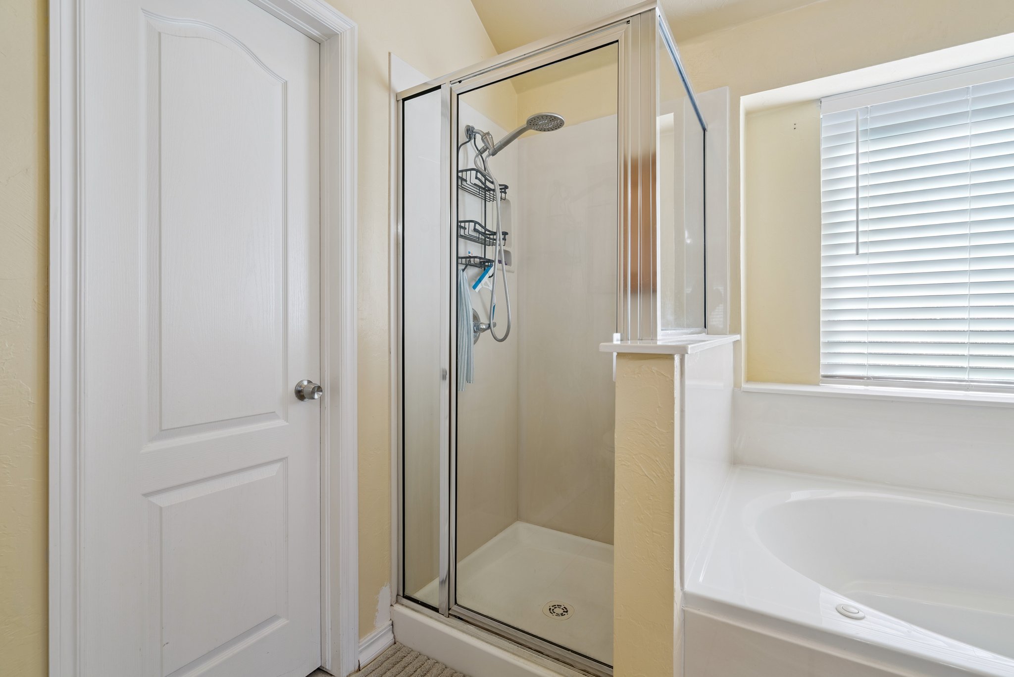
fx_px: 451
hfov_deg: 96.7
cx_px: 507
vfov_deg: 73.8
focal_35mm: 16
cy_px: 338
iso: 200
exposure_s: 1/25
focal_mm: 16
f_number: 7.1
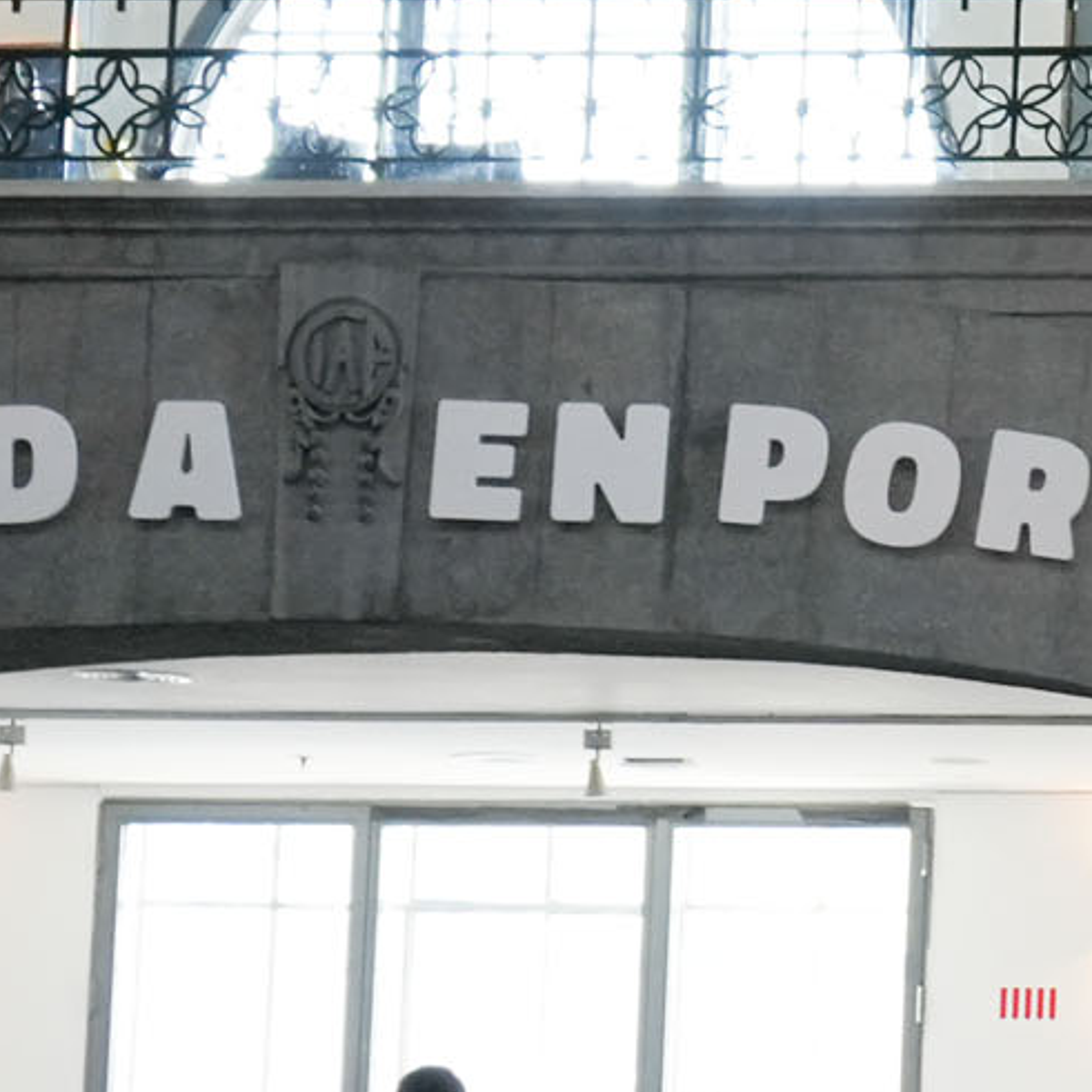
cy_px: 582
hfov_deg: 10.2
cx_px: 2360
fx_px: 5532
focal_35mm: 155
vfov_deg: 11.3
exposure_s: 1/250
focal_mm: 28
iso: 1000
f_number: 3.5
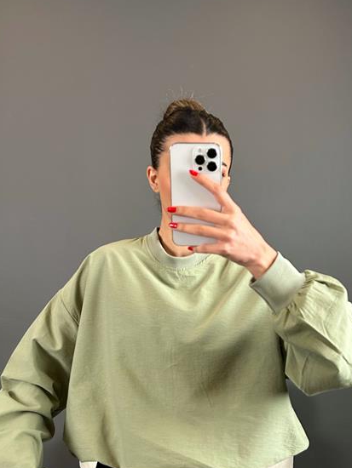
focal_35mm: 41
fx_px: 555
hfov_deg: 35.0
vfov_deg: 45.6
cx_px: 214
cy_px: 265
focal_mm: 6.86
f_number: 1.78
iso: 200
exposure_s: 1/121
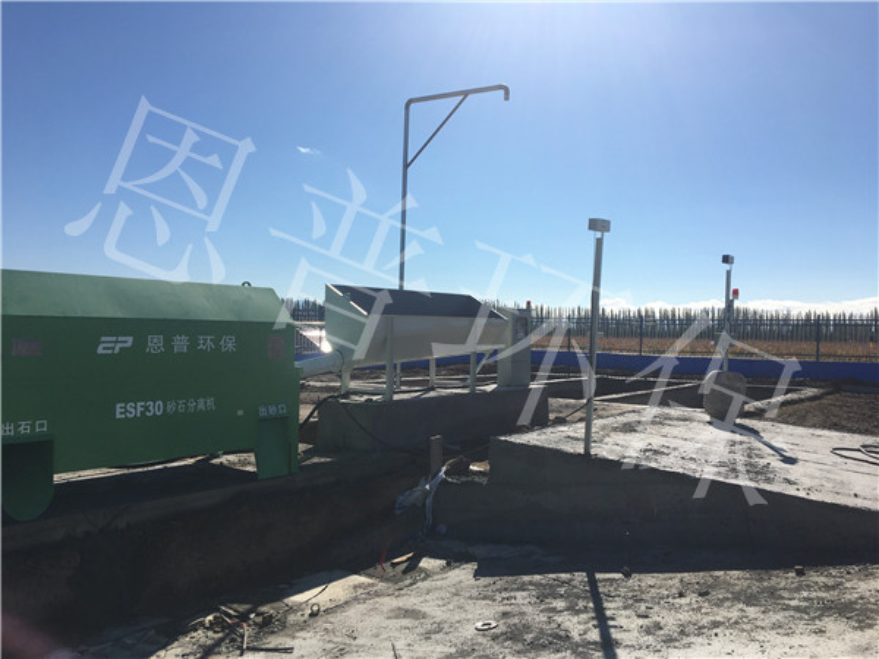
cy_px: 330
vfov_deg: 48.2
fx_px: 736
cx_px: 440
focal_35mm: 29
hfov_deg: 61.7
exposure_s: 1/3344
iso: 25
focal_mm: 4.15
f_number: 2.2
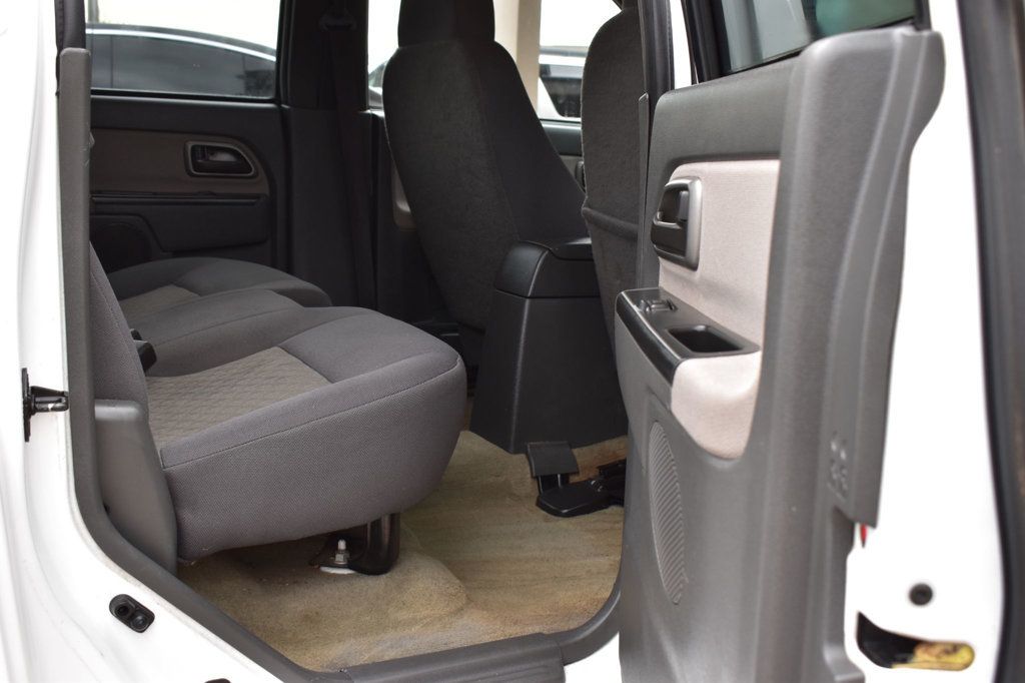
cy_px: 342
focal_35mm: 39
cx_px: 512
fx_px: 1110
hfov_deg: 49.6
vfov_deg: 34.2
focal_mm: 26
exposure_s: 1/40
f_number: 7.1
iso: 400
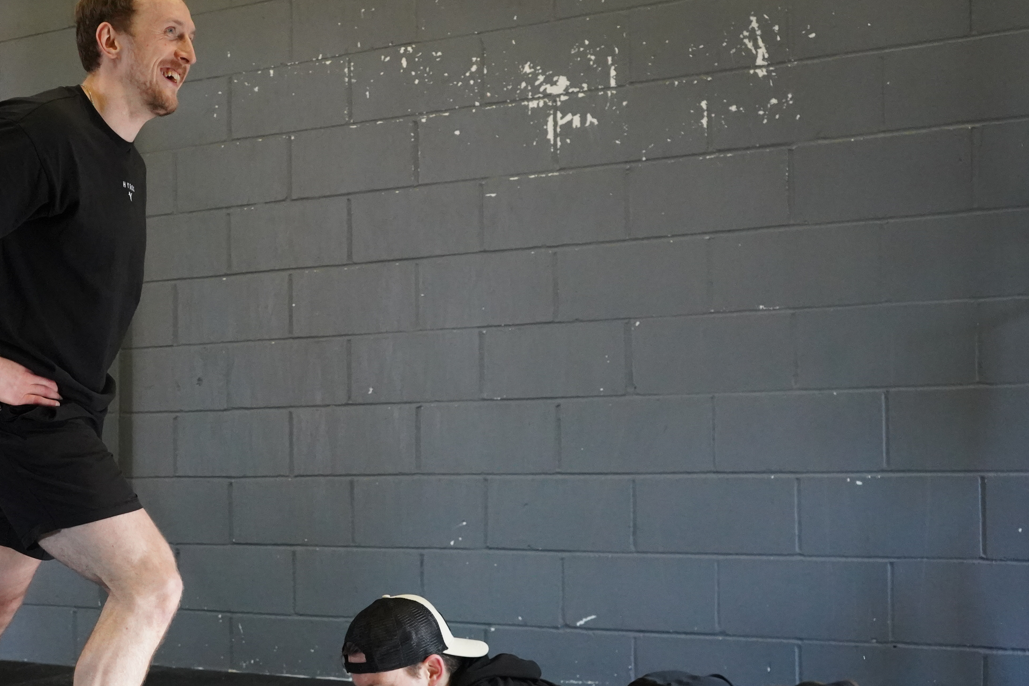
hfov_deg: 40.3
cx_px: 292
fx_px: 1372
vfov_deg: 28.0
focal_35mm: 48
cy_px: 436
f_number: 4.5
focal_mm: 31
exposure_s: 1/640
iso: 10000
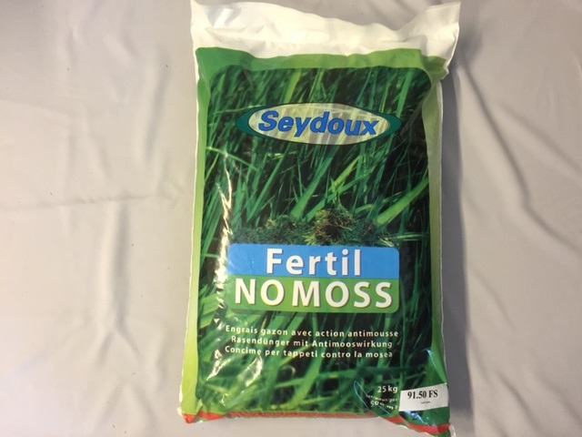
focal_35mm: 29
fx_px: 488
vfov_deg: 48.2
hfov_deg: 61.7
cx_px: 291
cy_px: 218
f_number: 2.2
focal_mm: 4.15
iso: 160
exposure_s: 1/33
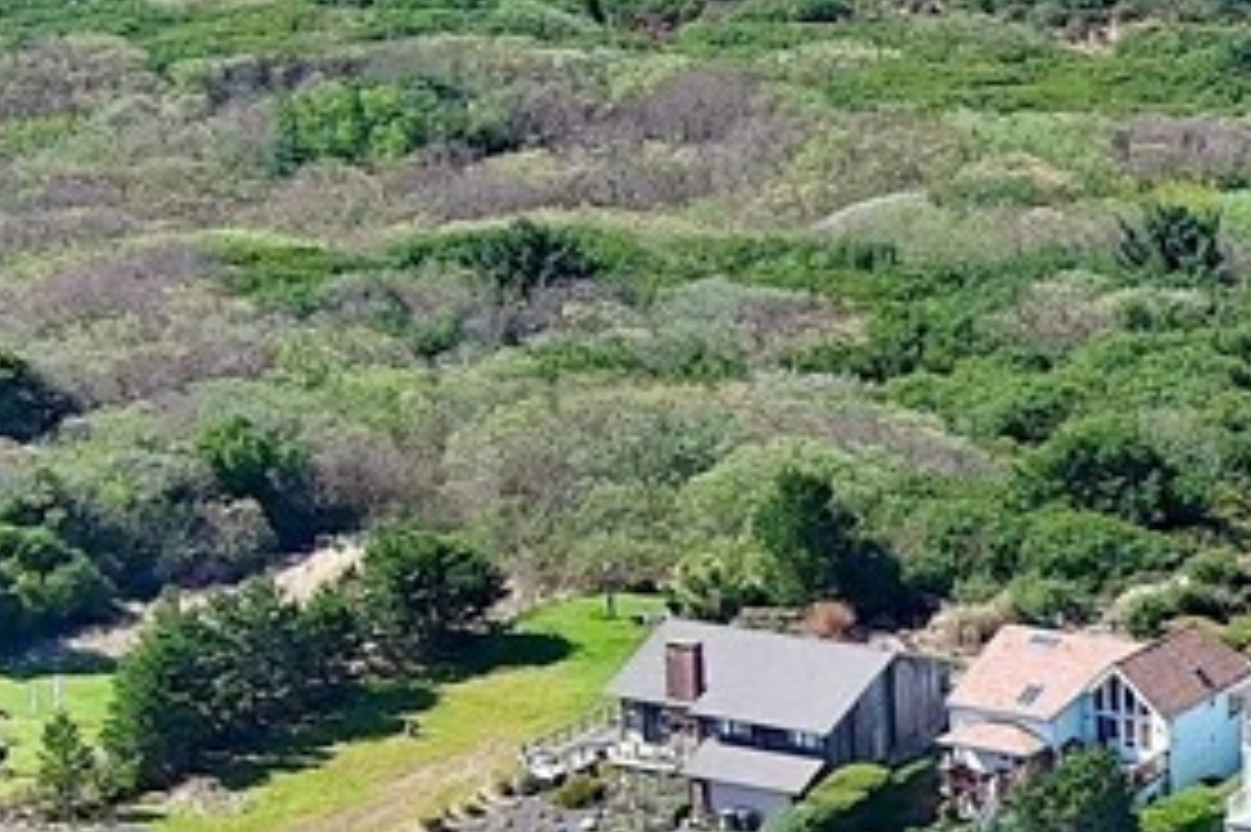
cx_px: 1663
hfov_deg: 11.3
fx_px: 6147
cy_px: 1176
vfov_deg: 7.6
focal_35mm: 177
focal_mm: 10.57
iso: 100
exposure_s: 1/851
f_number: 2.8
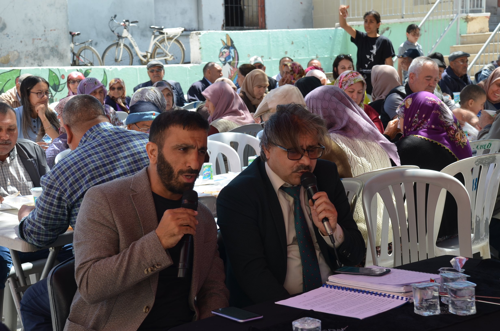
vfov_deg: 18.8
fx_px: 998
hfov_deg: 28.1
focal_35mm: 72
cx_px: 250
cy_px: 166
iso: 200
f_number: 7.1
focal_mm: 48
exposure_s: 1/200
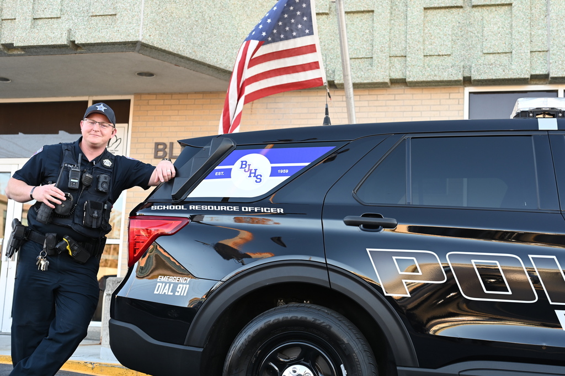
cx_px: 282
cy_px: 188
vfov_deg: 26.9
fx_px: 784
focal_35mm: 50
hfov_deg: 39.6
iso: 400
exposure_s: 1/250
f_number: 4
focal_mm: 50
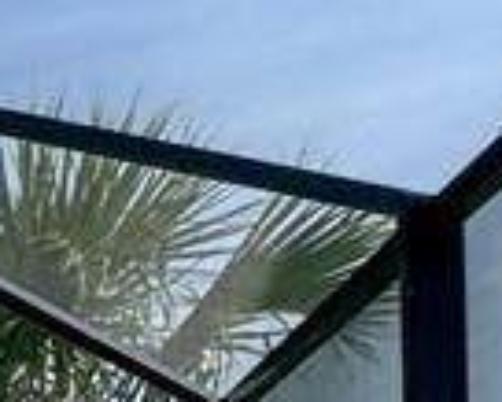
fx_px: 1531
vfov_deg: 13.5
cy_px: 708
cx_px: -1155
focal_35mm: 103
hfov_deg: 10.2
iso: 50
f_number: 2.2
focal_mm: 2.22
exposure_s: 1/1700
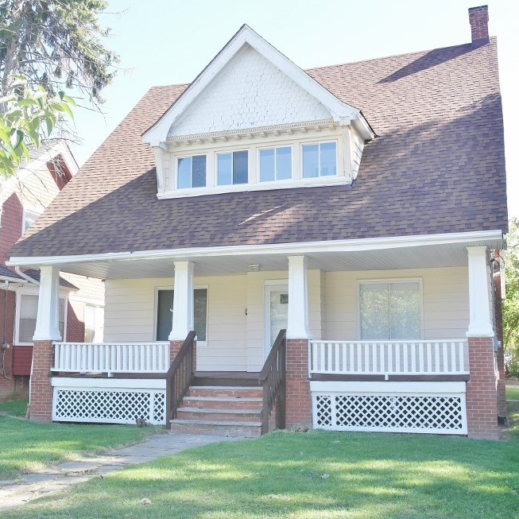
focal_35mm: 40
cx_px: 250
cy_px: 259
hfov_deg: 41.9
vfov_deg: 41.9
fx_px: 679
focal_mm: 20
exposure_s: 1/160
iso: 100
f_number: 5
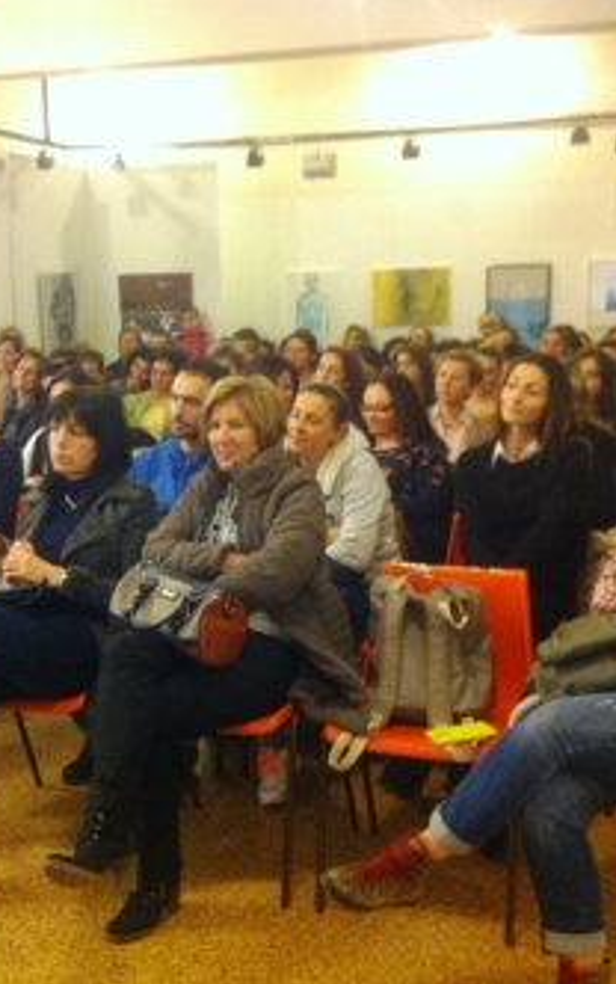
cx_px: 243
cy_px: 491
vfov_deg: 40.3
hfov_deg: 25.8
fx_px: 1341
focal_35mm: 50
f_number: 2.8
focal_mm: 3.85
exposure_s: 1/15
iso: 500
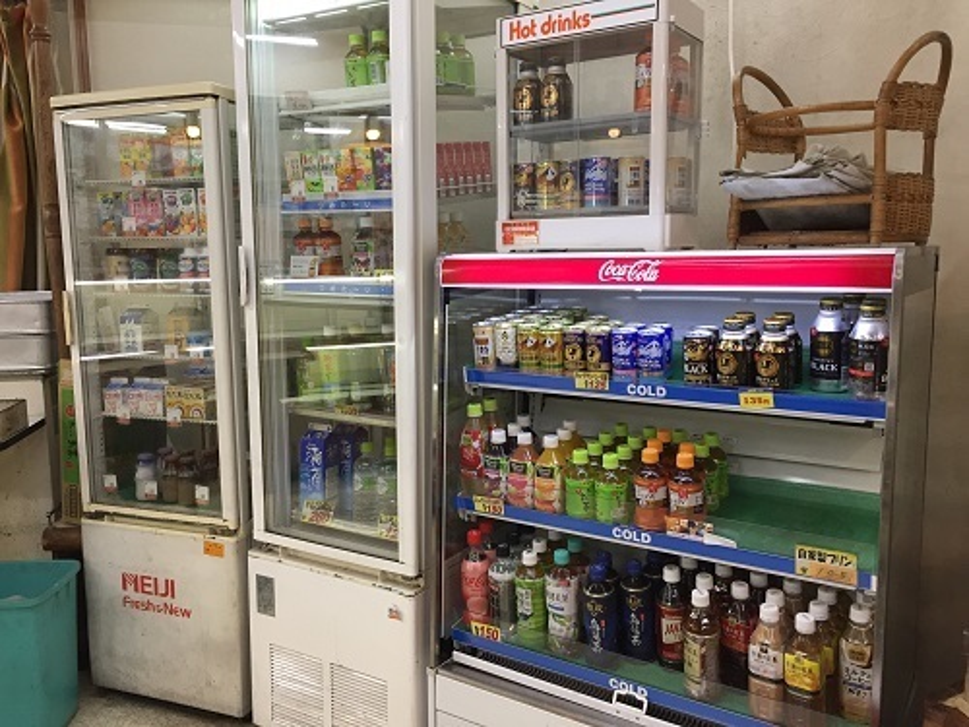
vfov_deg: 48.2
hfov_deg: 61.7
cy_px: 364
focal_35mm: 29
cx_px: 484
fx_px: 812
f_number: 2.2
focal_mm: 4.15
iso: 64
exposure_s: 1/33
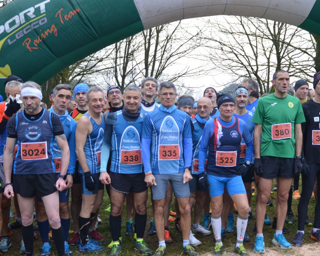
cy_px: 142
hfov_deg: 42.5
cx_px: 205
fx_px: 407
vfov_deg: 34.9
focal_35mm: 43
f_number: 3
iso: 640
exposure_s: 1/500
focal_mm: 22
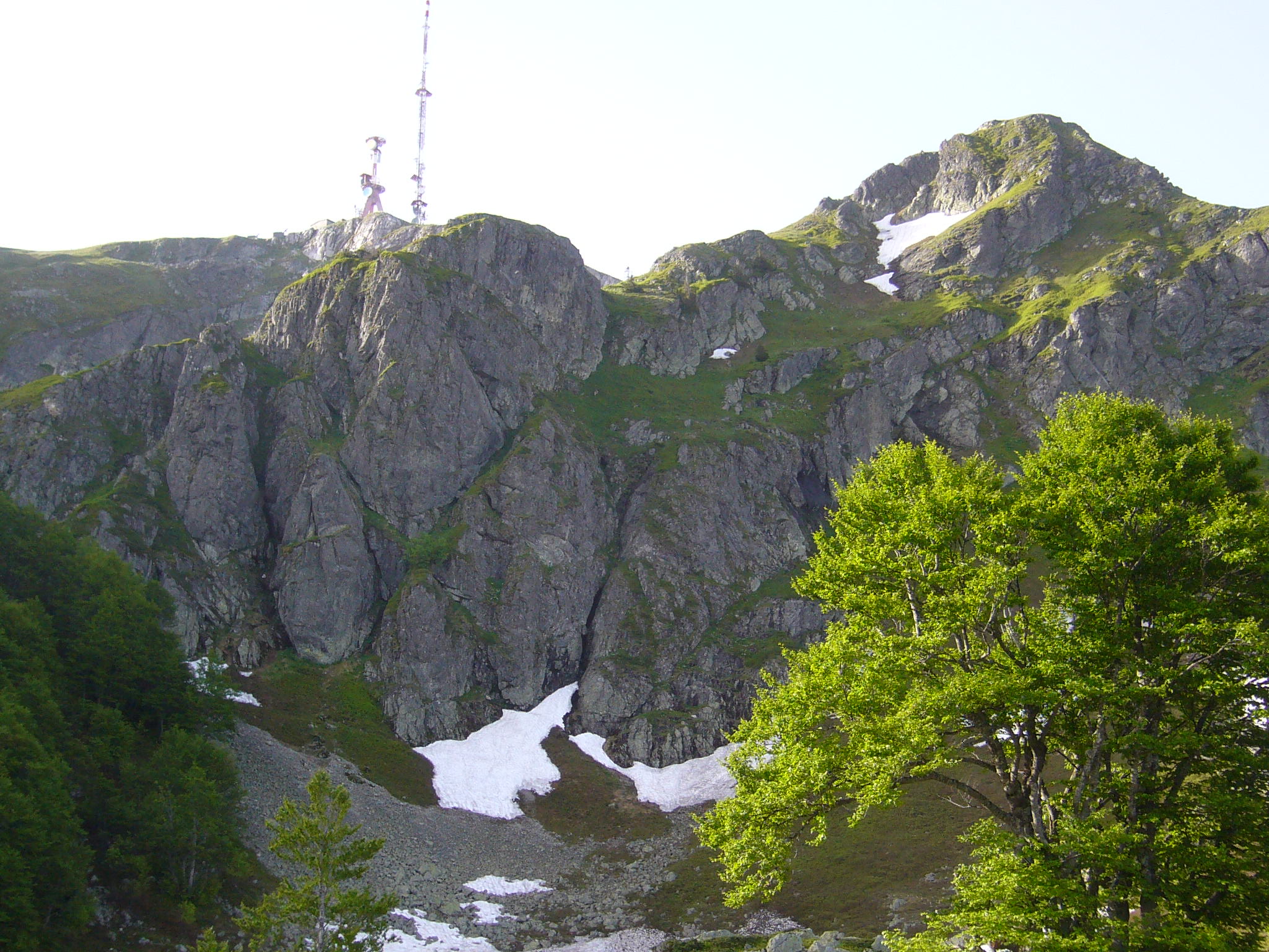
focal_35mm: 55
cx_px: 634
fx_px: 2016
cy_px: 476
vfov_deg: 26.6
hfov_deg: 34.9
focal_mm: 6.6
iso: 80
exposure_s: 1/250
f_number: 3
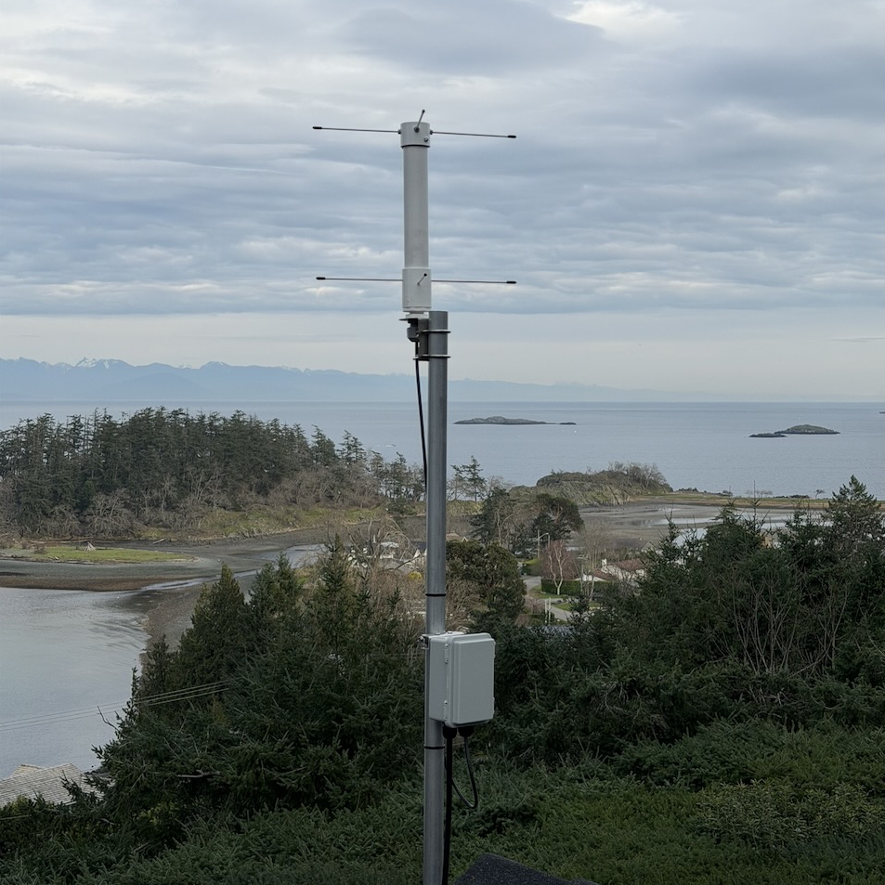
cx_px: 445
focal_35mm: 57
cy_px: 421
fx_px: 1649
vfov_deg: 30.0
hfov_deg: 30.0
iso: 64
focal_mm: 6.76
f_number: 1.78
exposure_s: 1/2976
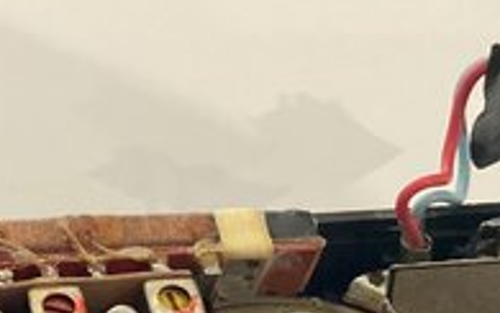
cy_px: 316
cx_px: -77
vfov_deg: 12.9
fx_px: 1363
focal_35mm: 100
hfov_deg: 19.7
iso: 640
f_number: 2.4
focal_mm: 3.3
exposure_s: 1/24
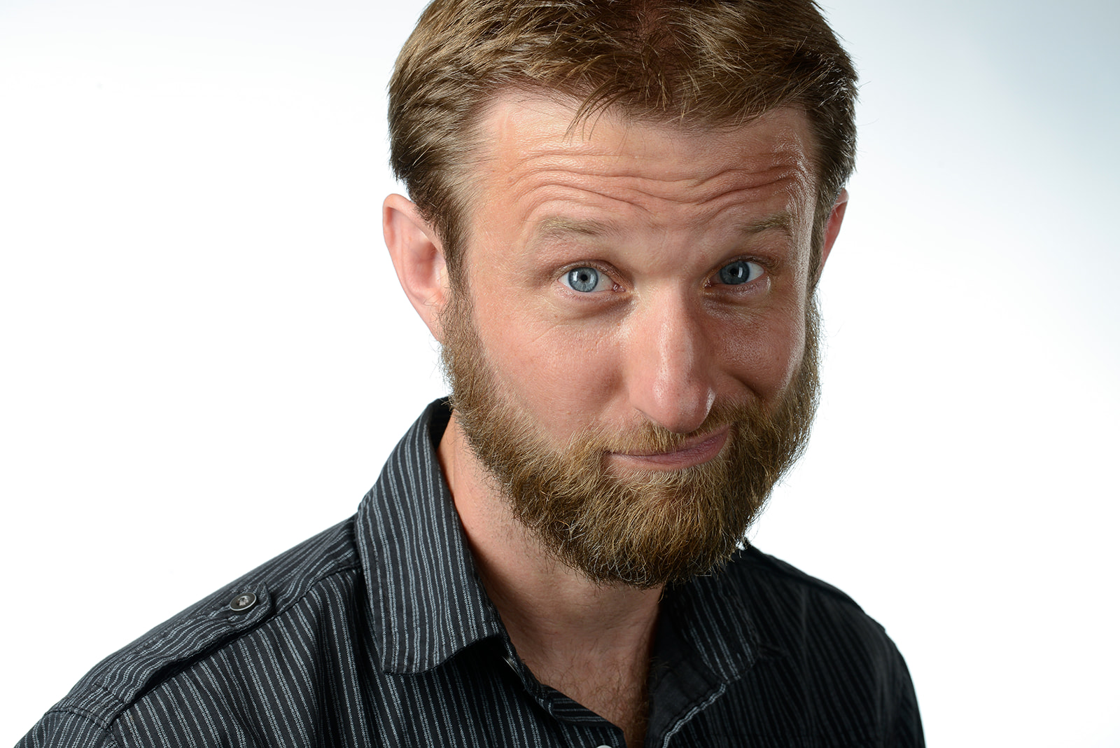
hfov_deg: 20.0
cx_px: 560
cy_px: 374
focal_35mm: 102
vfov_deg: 13.4
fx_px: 3174
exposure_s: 1/200
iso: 200
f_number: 11
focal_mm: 102
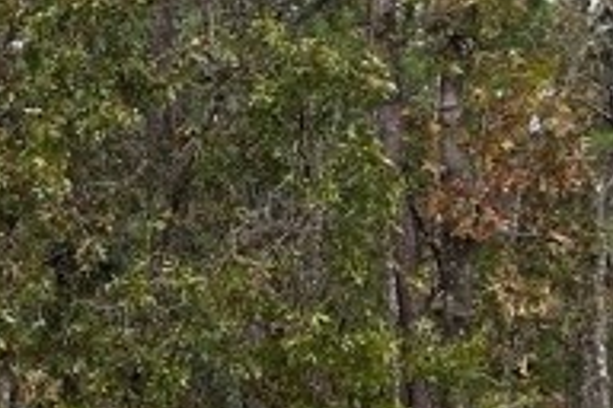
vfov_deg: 9.5
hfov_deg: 13.3
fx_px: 2452
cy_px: 303
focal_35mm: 144
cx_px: -351
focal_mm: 5.7
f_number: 1.5
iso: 50
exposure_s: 1/1468
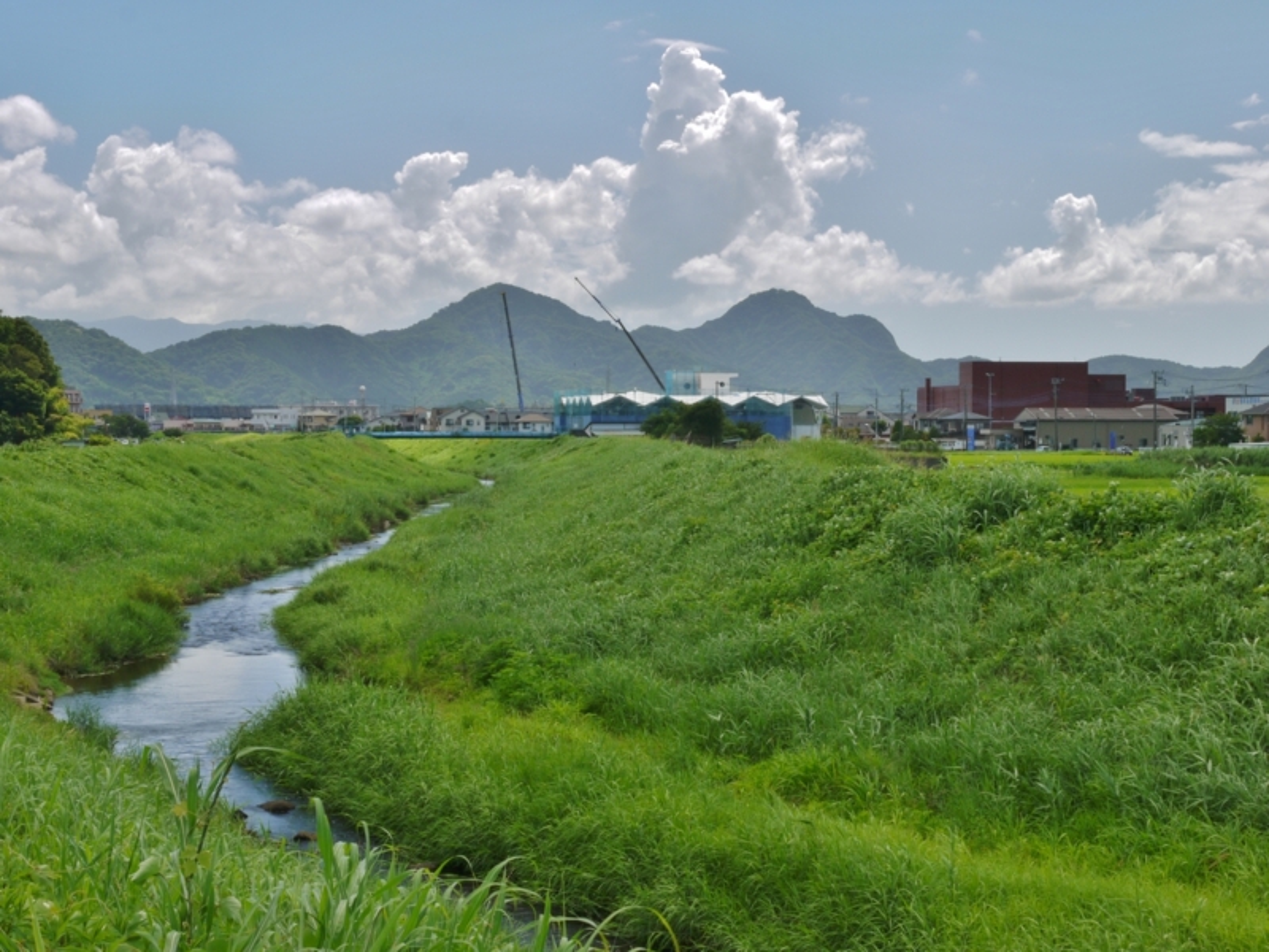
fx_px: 2420
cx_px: 634
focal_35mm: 66
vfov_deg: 22.3
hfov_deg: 29.4
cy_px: 476
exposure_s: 1/13
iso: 100
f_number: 22
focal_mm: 33
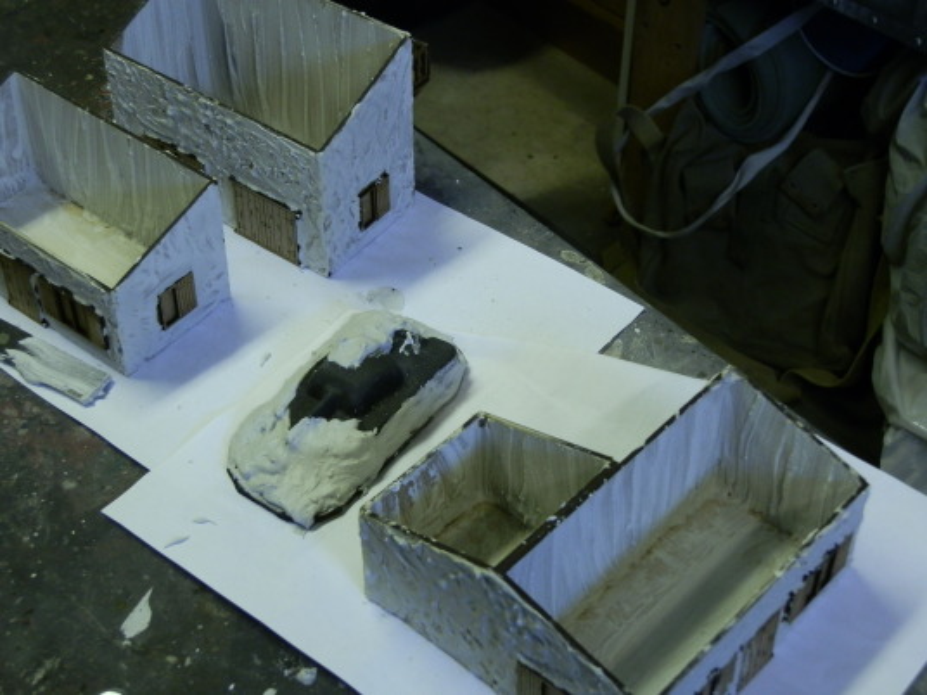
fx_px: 1634
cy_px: 348
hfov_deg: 31.7
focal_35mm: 61
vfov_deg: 24.0
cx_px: 464
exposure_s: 1/15
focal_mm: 10.99
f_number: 3.7
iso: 200
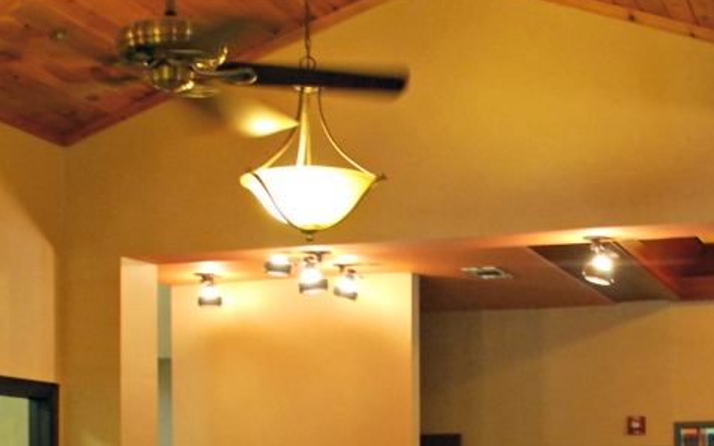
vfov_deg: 16.8
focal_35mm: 76
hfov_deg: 26.8
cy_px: 434
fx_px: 1479
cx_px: 525
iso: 560
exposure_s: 1/30
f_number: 3.5
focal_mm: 18
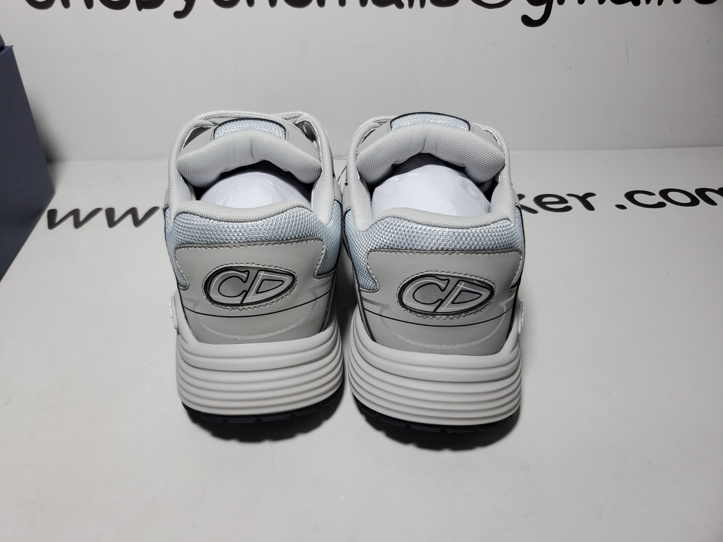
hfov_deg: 67.3
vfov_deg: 53.1
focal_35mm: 26
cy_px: 271
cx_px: 362
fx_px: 543
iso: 50
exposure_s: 1/406
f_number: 1.5
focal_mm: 4.3
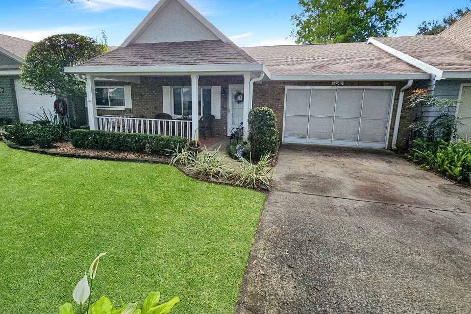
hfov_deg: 100.4
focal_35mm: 15
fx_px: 196
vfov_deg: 77.0
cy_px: 138
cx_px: 237
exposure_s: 1/718
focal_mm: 2.2
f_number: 2.2
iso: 50
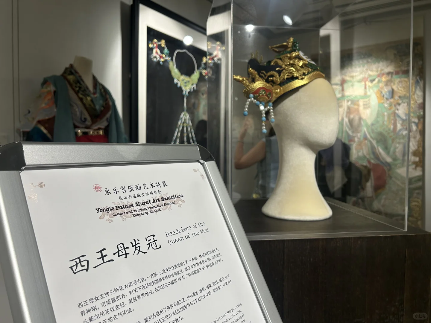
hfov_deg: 67.3
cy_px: 162
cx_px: 216
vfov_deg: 53.1
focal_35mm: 26
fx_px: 324
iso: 40
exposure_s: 1/123
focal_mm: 5.7
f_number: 1.5
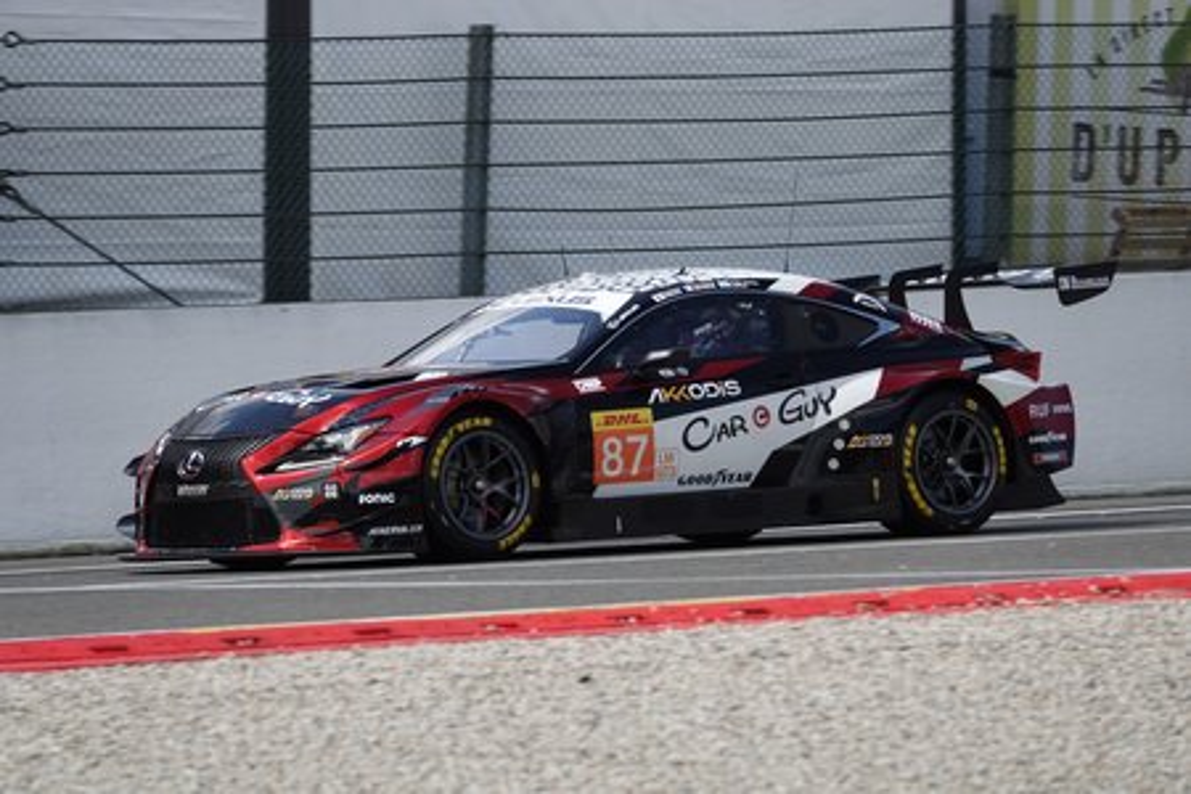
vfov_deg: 4.4
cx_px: 596
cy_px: 397
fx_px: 10255
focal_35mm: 310
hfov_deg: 6.6
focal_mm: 113.69
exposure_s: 1/800
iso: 125
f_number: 4
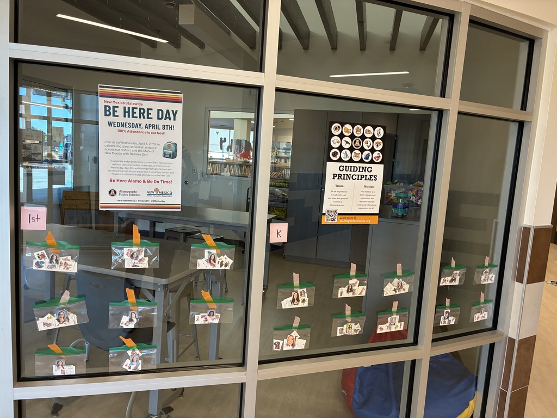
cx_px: 278
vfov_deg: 53.1
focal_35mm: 26
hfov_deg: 67.3
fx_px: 418
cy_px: 209
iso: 80
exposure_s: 1/60
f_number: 1.64
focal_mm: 4.2
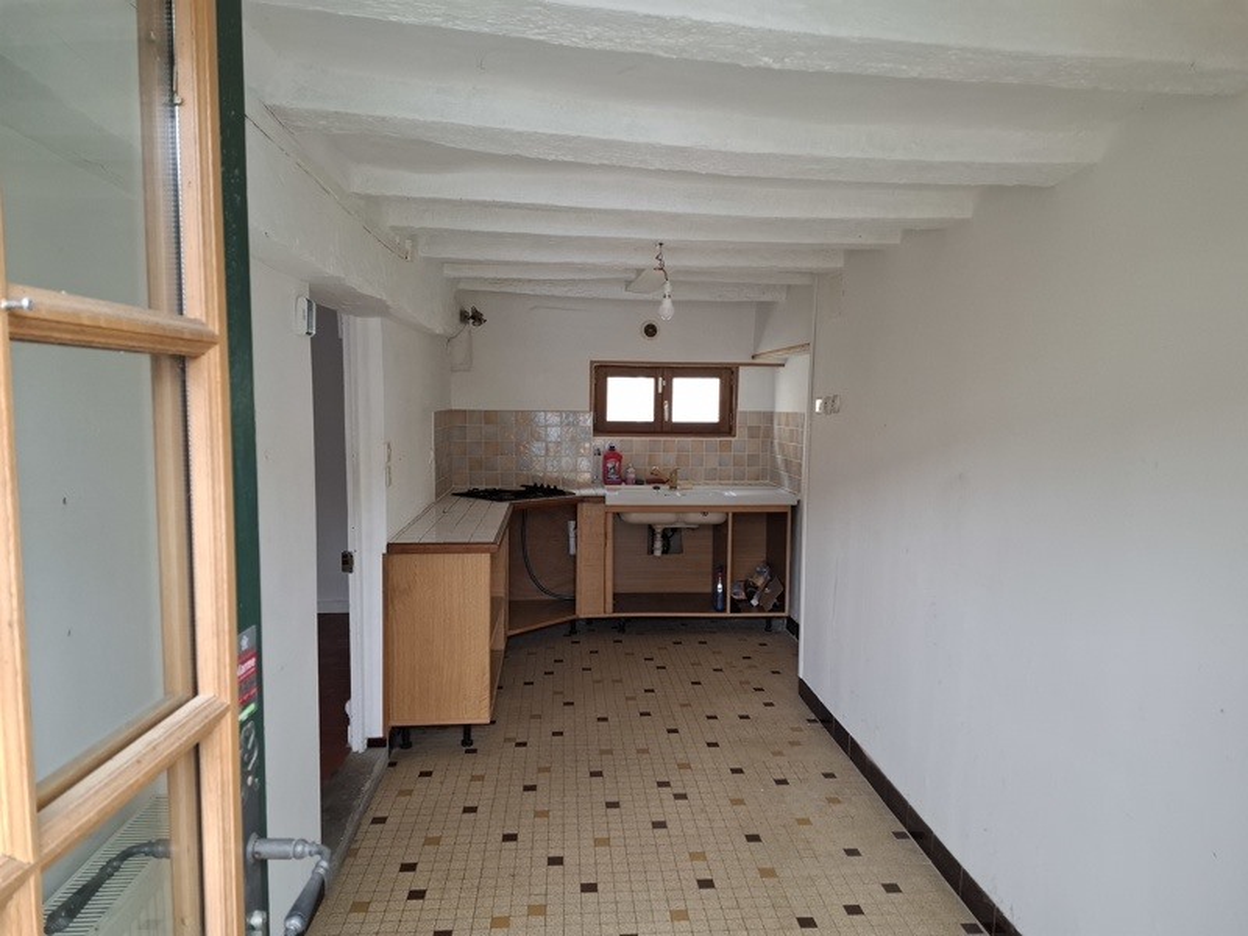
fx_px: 829
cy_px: 468
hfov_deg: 73.9
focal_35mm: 23
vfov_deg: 58.9
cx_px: 624
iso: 250
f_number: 1.8
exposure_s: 1/60
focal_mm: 5.54
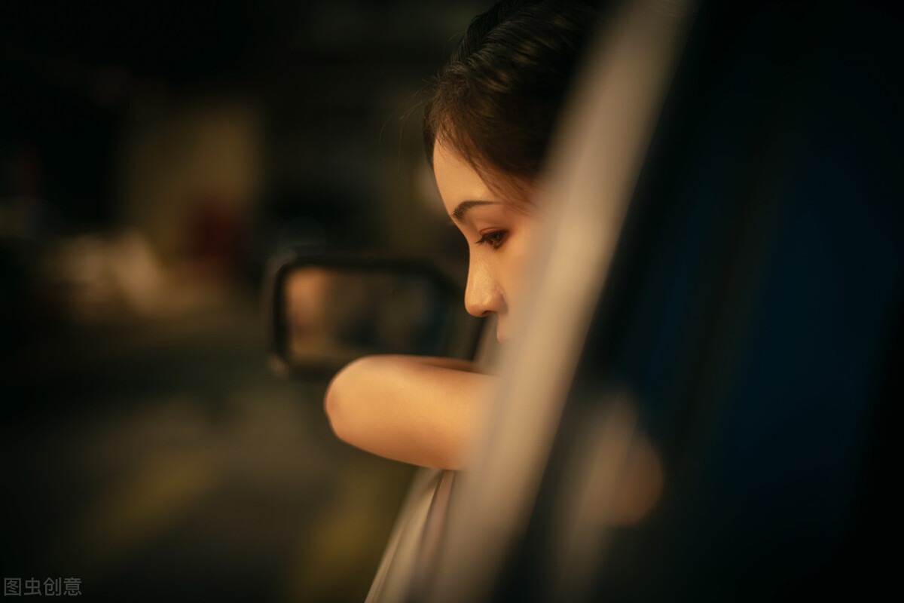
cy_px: 302
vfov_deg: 27.0
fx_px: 1255
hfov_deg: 39.6
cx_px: 452
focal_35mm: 50
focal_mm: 50
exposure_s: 1/100
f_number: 1.4
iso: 64
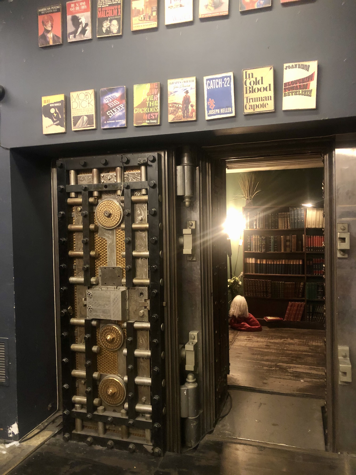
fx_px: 384
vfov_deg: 63.4
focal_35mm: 28
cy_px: 238
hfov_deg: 49.7
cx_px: 178
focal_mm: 3.99
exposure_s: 1/4
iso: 100
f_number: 1.8
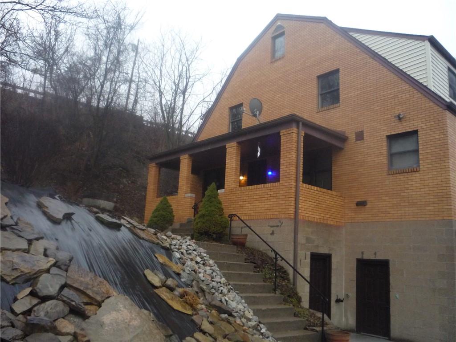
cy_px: 171
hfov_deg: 60.0
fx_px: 395
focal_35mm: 30
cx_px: 228
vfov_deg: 46.8
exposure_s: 1/250
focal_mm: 5.2
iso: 400
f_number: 3.3
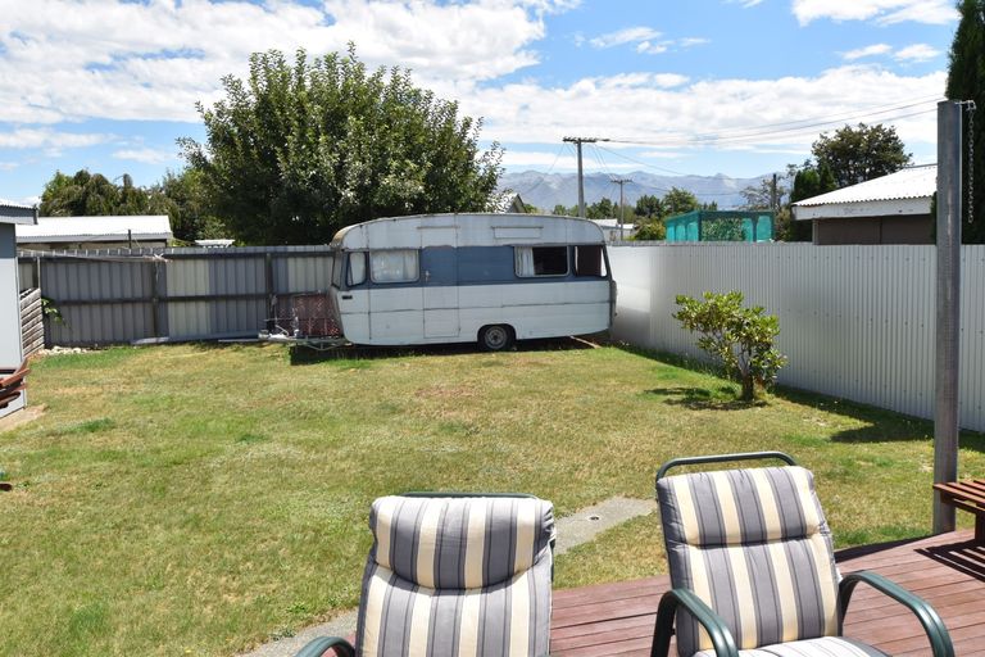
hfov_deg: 61.9
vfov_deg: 43.6
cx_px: 492
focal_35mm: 30
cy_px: 328
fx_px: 821
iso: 100
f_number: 11
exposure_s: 1/200
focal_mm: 20
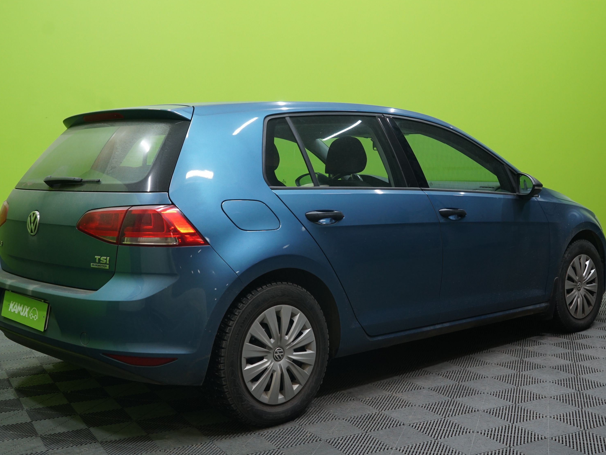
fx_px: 735
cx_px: 288
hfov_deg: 44.8
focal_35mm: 42
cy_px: 210
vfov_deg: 34.3
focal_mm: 33
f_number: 5
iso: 800
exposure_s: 1/20
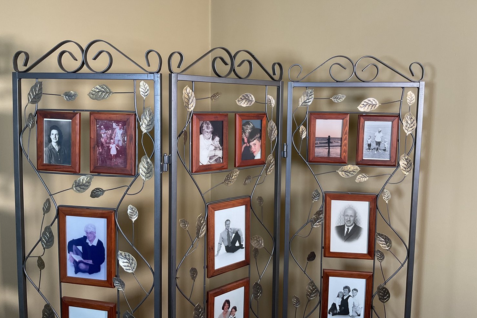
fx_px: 411
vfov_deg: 42.3
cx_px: 239
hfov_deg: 60.3
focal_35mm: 31
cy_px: 142
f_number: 1.8
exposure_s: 1/60
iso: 50
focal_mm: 3
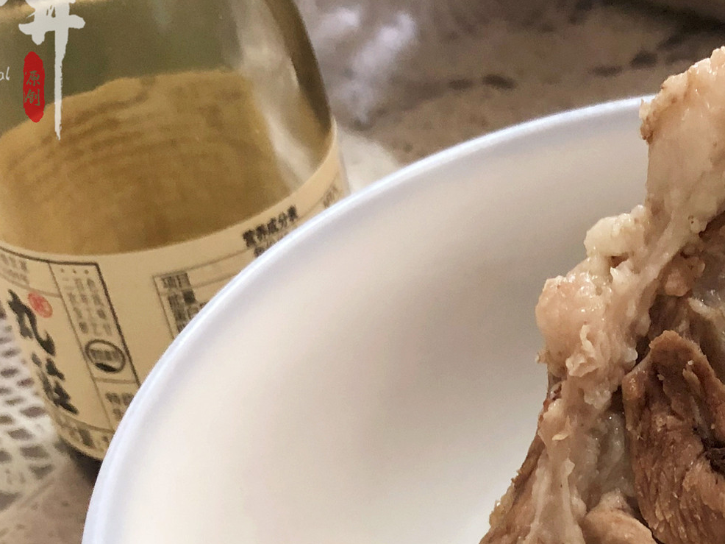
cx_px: 726
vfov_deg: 20.0
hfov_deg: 26.0
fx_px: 1487
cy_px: 554
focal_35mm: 71
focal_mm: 3.99
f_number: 1.8
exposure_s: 1/15
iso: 100
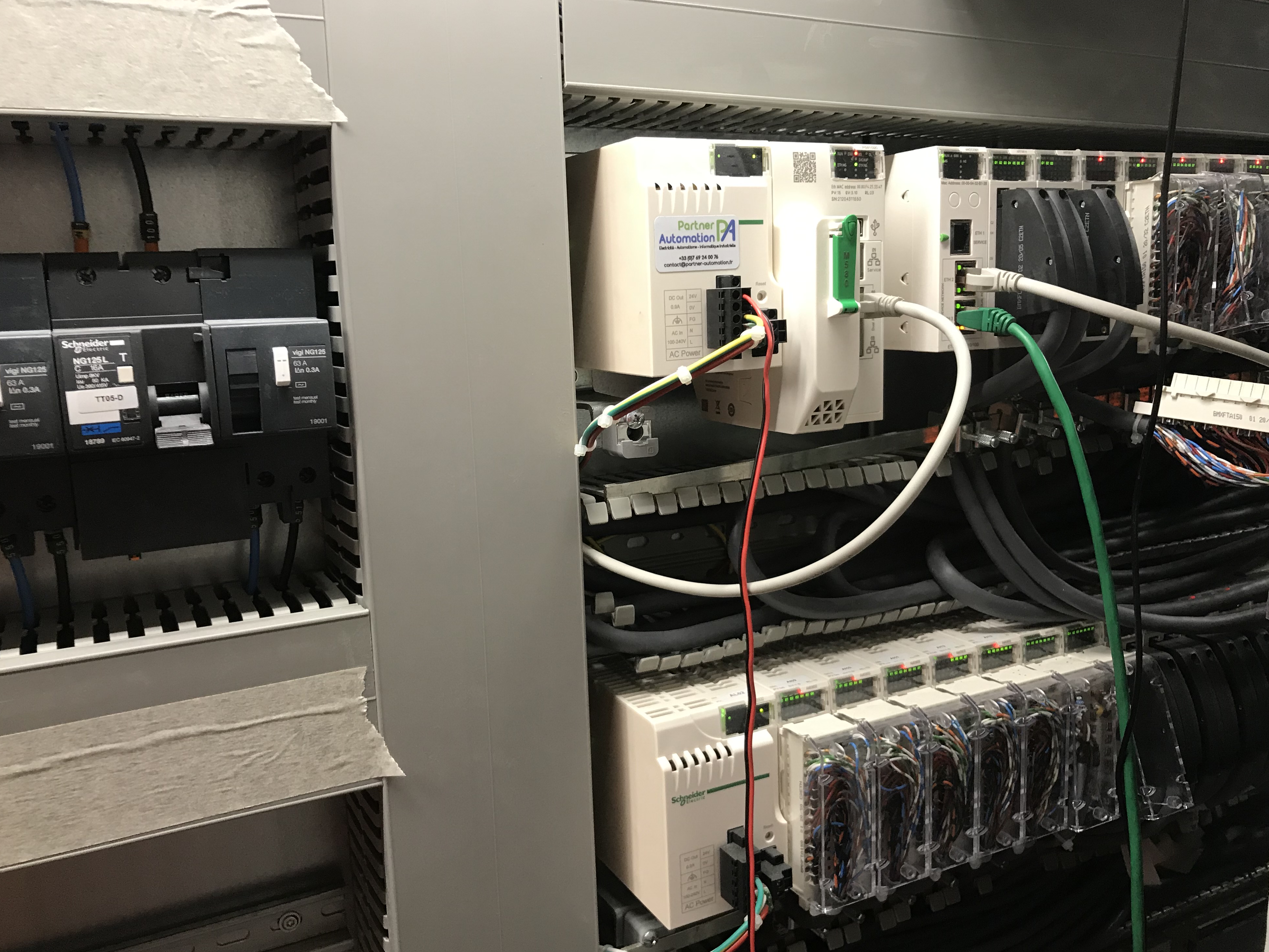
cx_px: 629
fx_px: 1063
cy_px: 483
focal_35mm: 29
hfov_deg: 61.7
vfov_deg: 48.2
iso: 40
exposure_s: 1/17
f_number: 1.8
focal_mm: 3.99
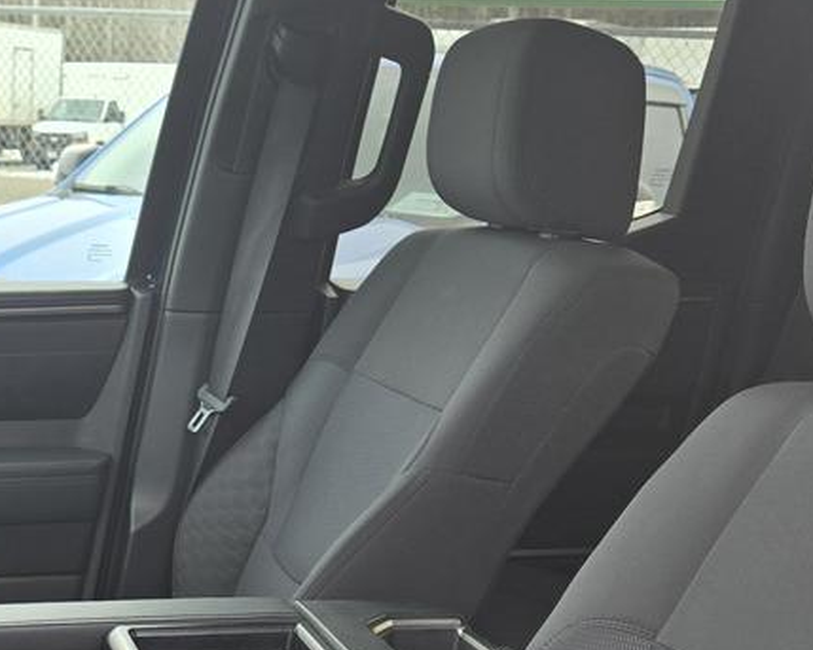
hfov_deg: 27.2
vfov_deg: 21.7
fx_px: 1612
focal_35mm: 67
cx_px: 66
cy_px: 705
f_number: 1.8
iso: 32
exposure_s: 1/180
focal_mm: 5.4
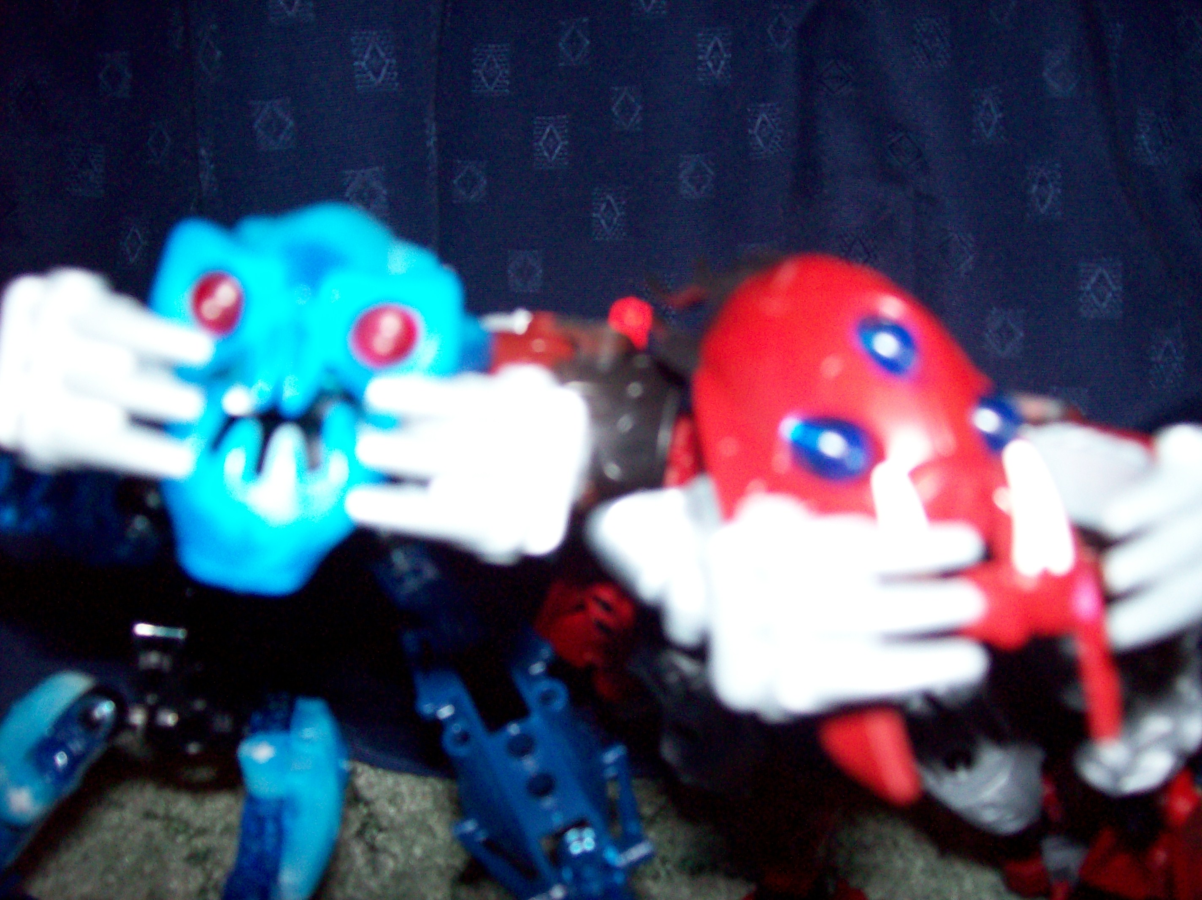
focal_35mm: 36
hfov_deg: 51.4
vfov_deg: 39.6
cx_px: 601
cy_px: 450
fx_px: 1250
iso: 140
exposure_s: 1/64
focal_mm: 6
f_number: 2.7
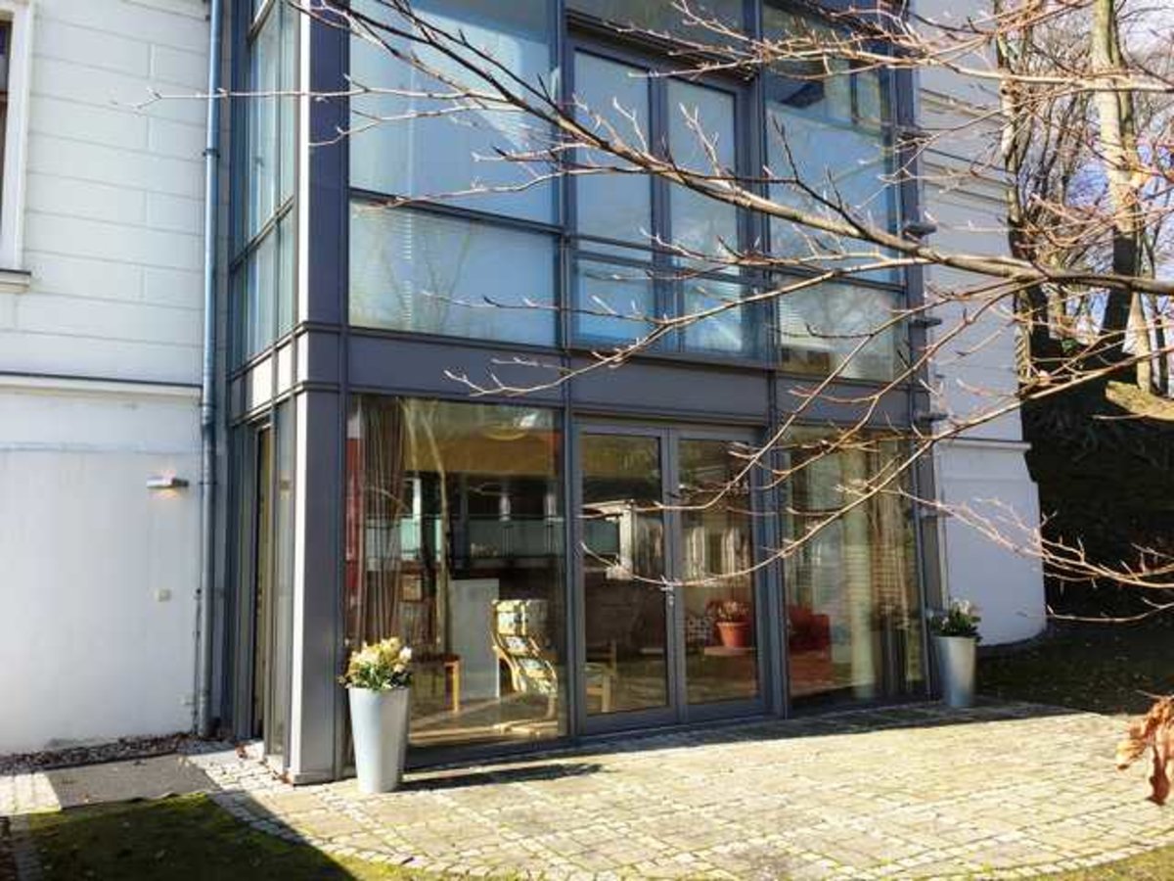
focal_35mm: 29
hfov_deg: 61.7
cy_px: 440
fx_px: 984
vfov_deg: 48.2
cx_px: 587
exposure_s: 1/574
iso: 25
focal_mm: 4.15
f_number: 2.2
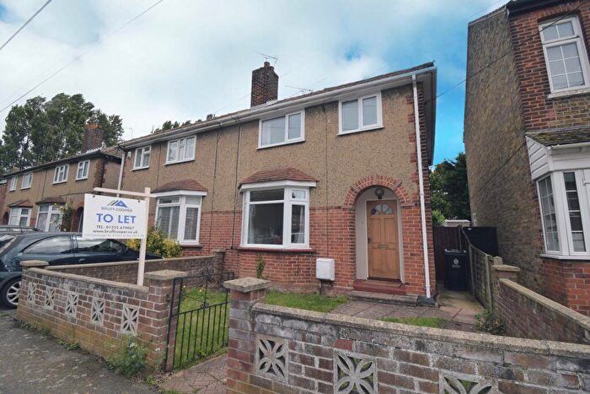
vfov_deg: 77.4
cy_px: 197
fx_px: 246
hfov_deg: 100.4
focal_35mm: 15
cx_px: 295
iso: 100
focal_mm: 10
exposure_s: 1/200
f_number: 10
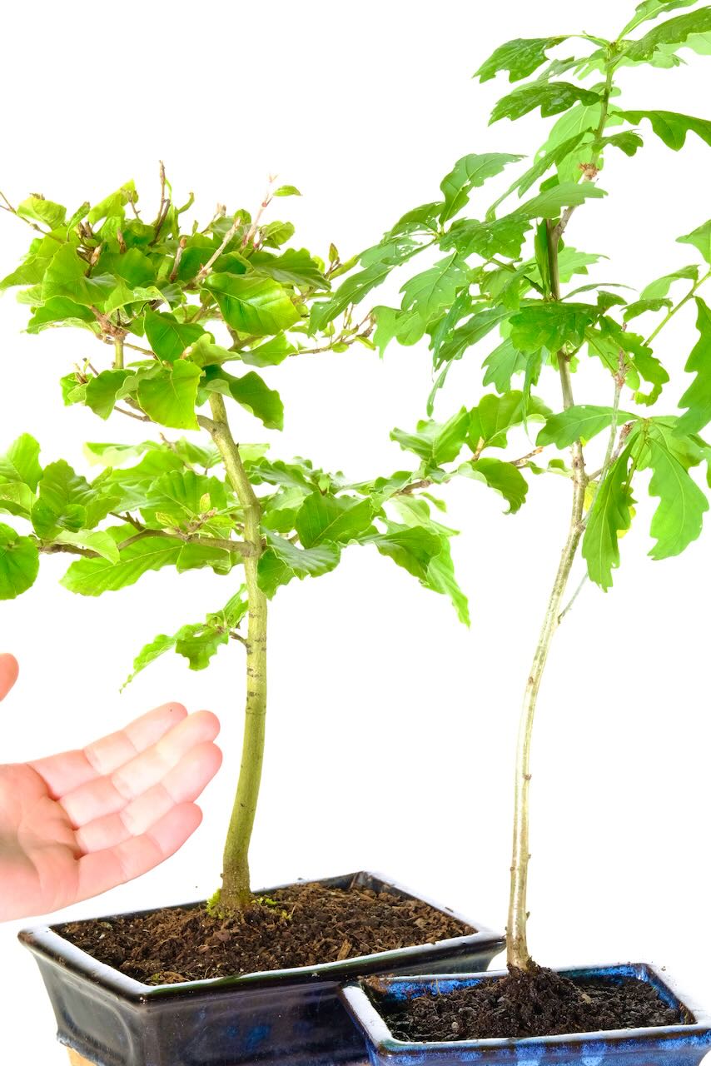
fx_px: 2990
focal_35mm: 101
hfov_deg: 13.6
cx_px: 356
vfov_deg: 20.2
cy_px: 533
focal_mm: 67.1
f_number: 13
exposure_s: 1/10
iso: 2500
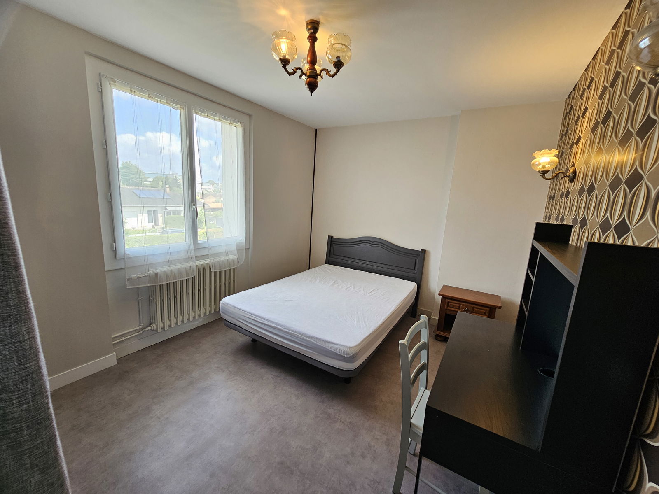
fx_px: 247
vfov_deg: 89.9
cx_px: 330
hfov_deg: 106.2
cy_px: 247
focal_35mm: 13
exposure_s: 1/50
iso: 50
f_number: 2.2
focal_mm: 2.2
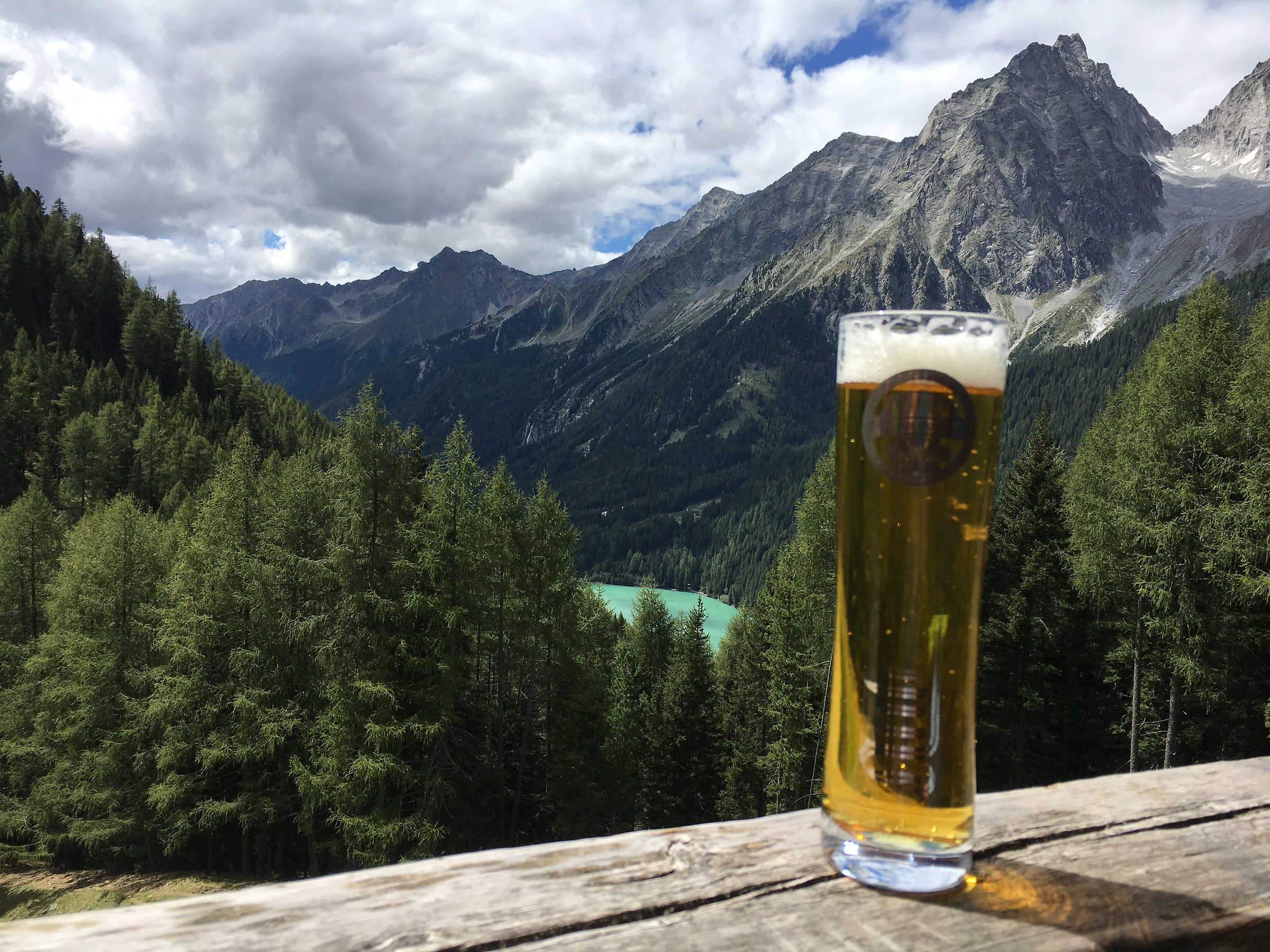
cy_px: 476
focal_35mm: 29
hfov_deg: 61.7
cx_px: 635
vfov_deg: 48.2
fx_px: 1064
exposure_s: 1/1709
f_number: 2.2
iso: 25
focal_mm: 4.15
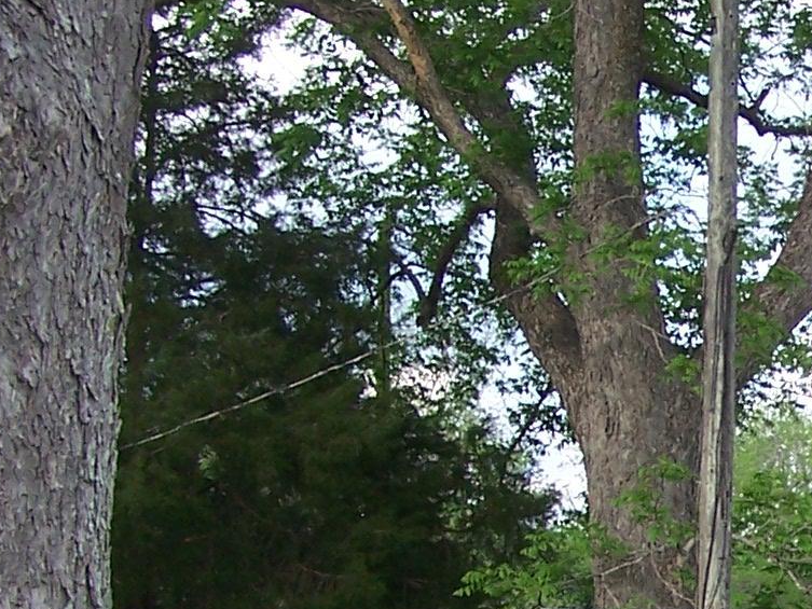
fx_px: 3050
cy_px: 589
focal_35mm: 130
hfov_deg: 14.4
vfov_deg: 11.3
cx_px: 1096
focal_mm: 6.3
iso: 80
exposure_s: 1/320
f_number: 2.8
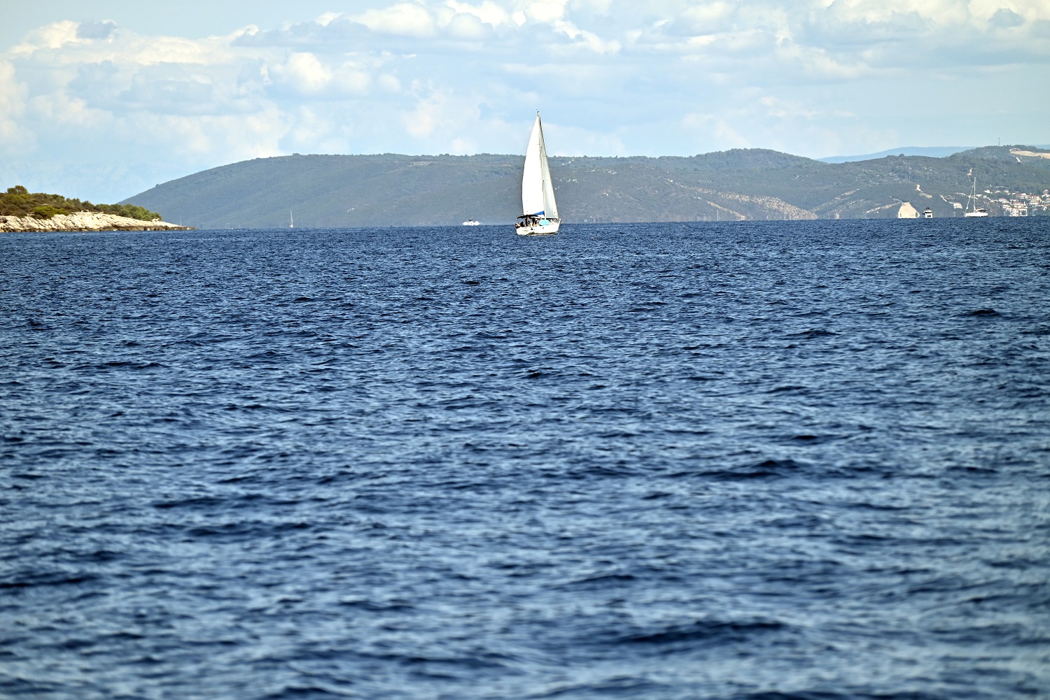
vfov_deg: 7.6
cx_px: 525
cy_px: 350
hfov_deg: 11.4
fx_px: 5251
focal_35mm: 180
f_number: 5
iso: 250
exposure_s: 1/2500
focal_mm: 180
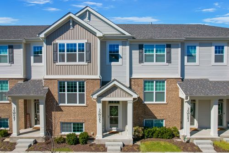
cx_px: 114
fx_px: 140
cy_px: 76
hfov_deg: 78.6
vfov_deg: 57.2
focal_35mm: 22
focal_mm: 8.38
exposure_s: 1/800
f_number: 2.8
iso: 150
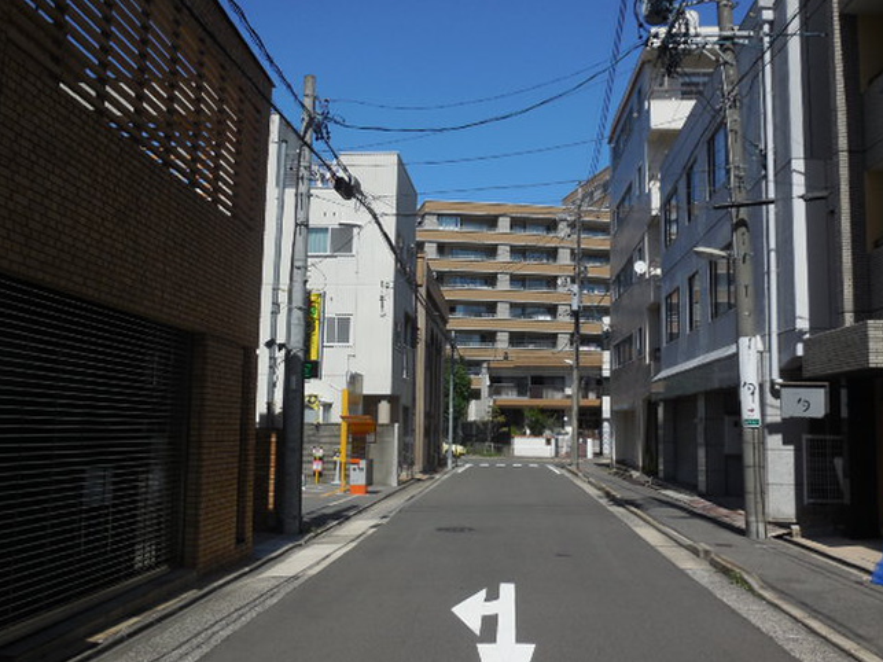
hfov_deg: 50.1
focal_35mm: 37
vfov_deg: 38.7
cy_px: 325
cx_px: 475
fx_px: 944
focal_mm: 6.1
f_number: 6.8
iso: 125
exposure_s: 1/640
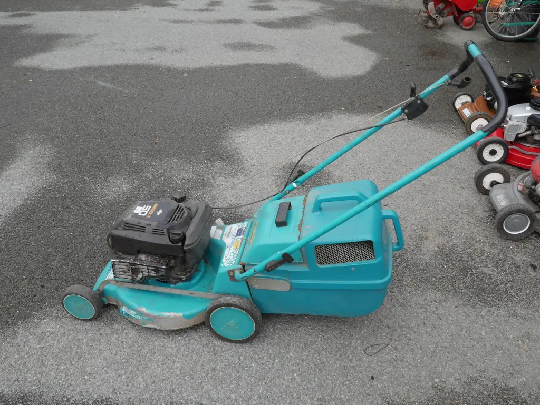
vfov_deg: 46.8
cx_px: 270
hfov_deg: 59.9
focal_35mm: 30
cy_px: 202
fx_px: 468
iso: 200
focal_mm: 15
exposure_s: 1/160
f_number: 6.3
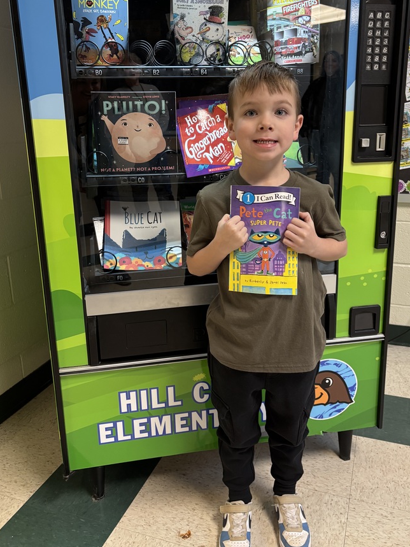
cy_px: 235
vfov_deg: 58.1
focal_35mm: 31
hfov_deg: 45.4
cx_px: 221
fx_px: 490
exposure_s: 1/60
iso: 160
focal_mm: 5.96
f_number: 1.6
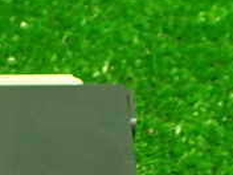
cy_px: 261
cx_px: 15
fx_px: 687
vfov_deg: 13.7
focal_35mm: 102
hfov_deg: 18.9
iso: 800
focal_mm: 5.4
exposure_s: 1/100
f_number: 2.3
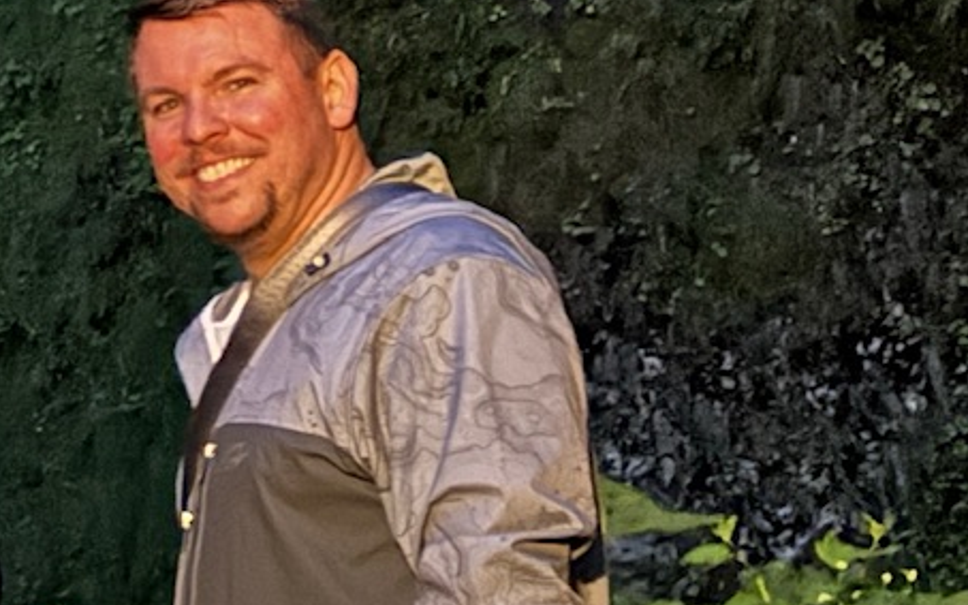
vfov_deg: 5.6
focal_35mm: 230
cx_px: -534
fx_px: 6067
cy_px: -611
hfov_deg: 8.9
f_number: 1.78
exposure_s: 1/5
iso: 2500
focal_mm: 6.76
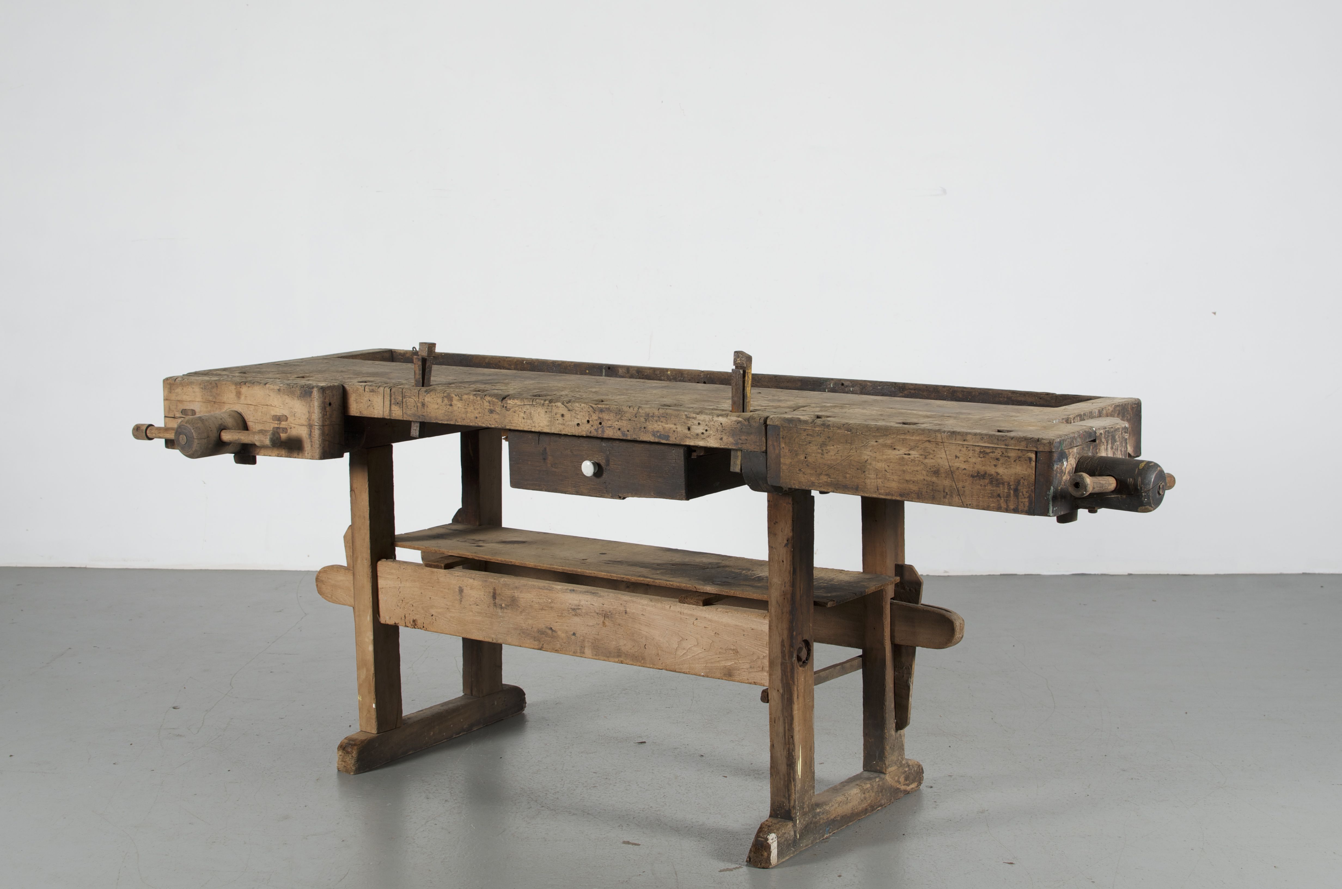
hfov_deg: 37.9
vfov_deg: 25.6
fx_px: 1953
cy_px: 444
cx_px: 671
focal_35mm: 52
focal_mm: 35
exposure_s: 1/125
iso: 100
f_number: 6.3
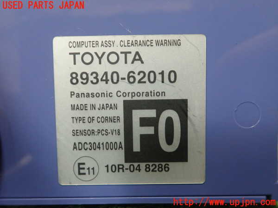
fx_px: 241
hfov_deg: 60.0
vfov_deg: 46.8
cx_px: 139
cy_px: 104
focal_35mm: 30
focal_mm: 5.5
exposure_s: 1/125
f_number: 2.3
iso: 500
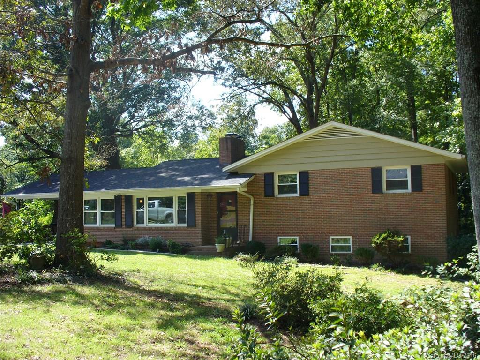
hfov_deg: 50.1
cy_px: 180
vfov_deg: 38.7
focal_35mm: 37
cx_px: 240
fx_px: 513
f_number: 2.8
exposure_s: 1/250
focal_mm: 6.1
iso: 80
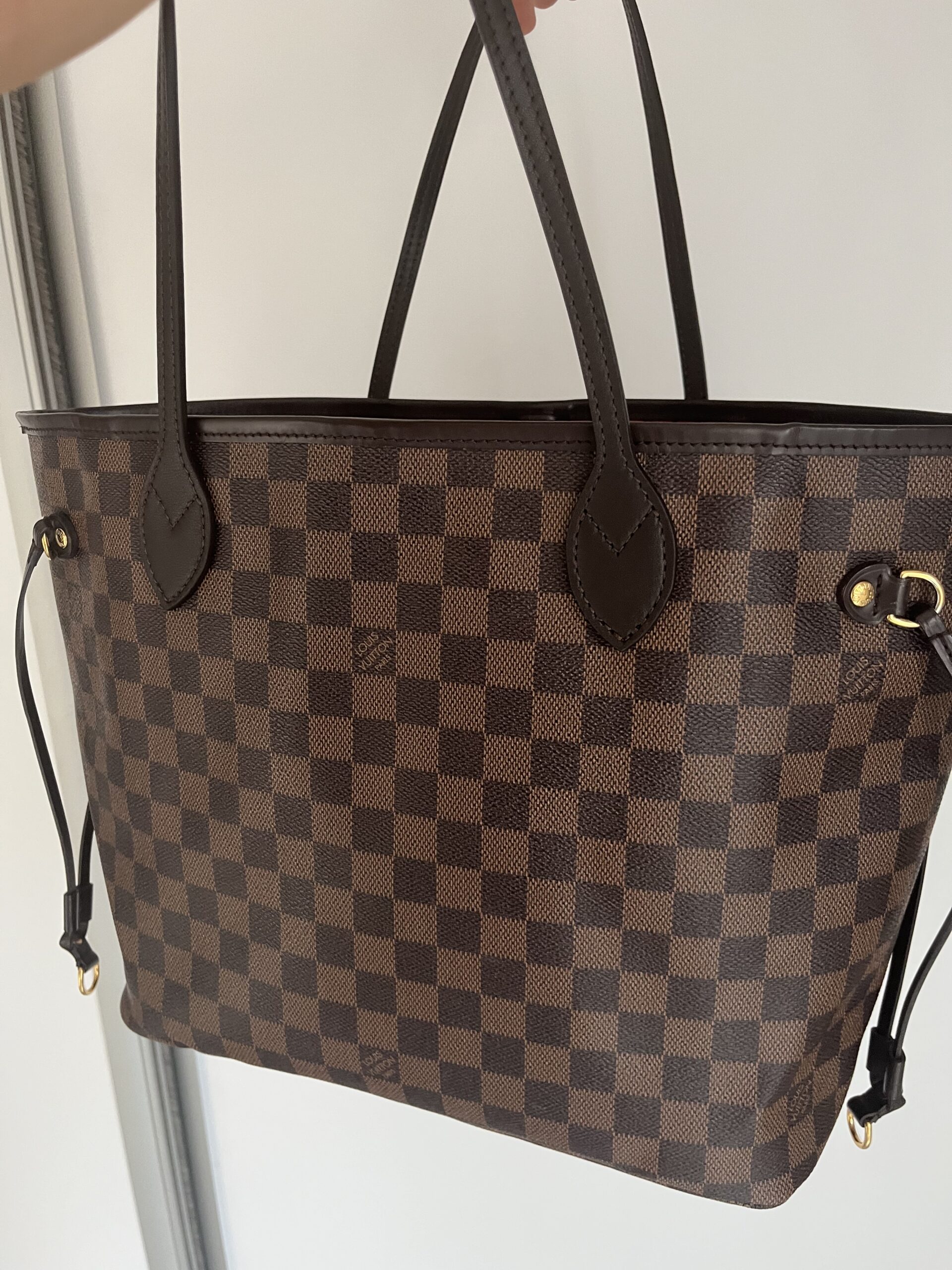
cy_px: 635
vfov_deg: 67.3
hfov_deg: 53.1
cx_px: 476
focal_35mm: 26
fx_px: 953
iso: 200
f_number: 1.6
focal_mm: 5.1
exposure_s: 1/60
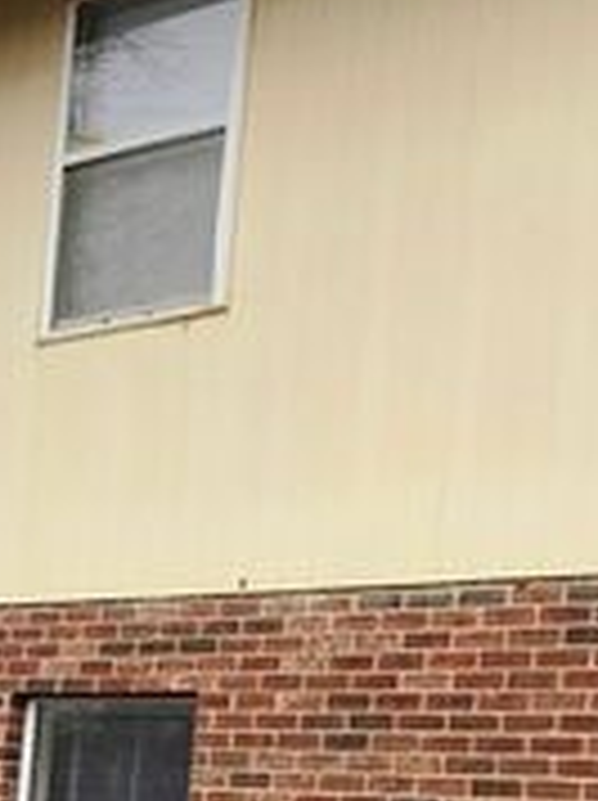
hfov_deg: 13.8
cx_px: -54
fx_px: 2424
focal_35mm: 105
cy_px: 727
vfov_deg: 18.4
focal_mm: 3.99
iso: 20
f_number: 1.8
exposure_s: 1/411
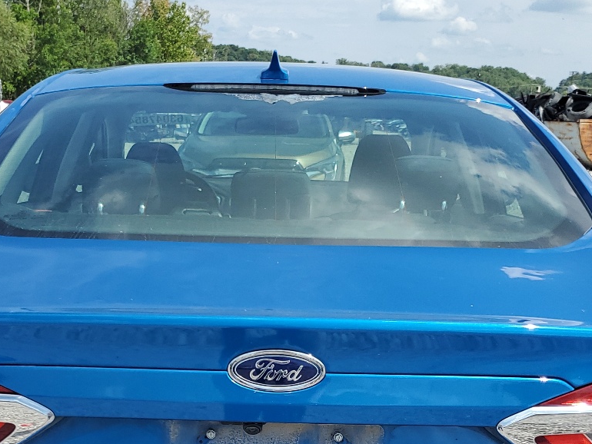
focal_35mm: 54
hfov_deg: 35.5
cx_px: 259
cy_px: 448
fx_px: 924
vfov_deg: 25.6
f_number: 1.5
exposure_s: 1/3333
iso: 50
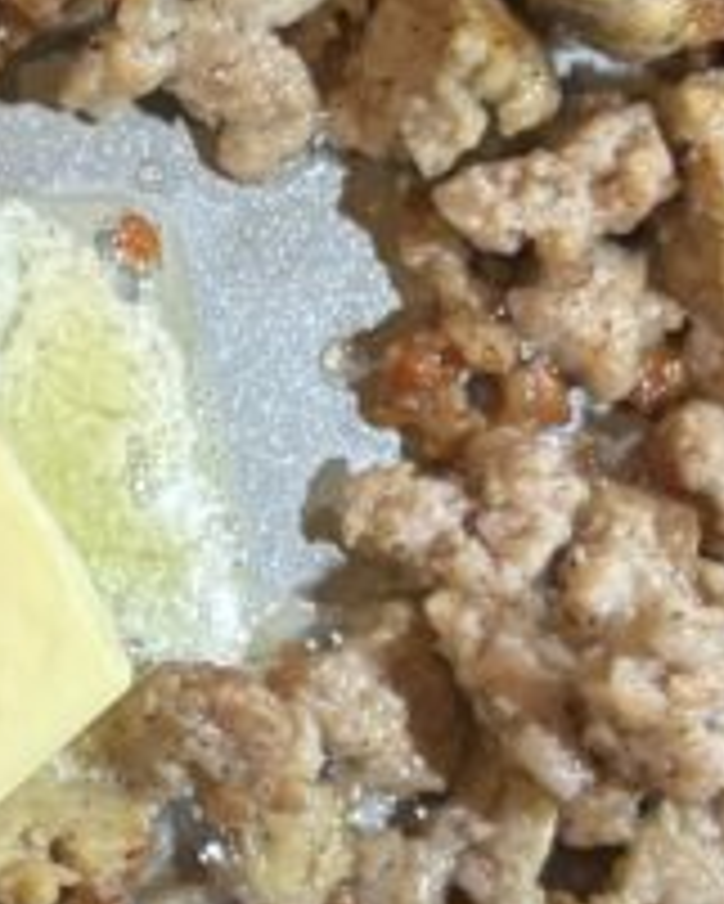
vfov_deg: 14.9
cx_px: -54
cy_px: 423
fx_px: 3453
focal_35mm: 129
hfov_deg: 11.8
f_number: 1.6
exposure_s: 1/60
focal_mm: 5.96
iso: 320
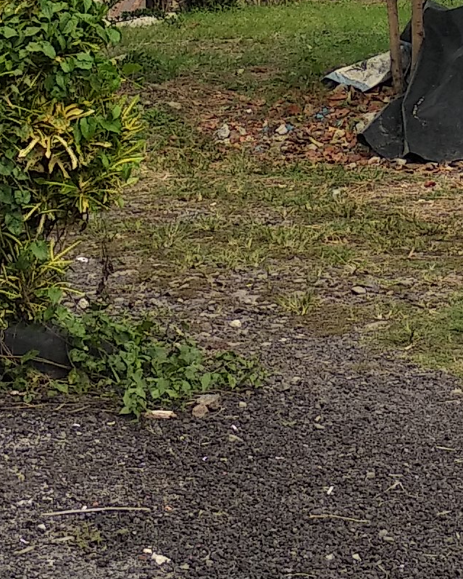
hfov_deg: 12.0
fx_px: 2176
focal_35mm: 127
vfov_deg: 14.8
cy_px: -36
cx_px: 436
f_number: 2.2
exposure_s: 1/278
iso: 100
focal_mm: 3.81
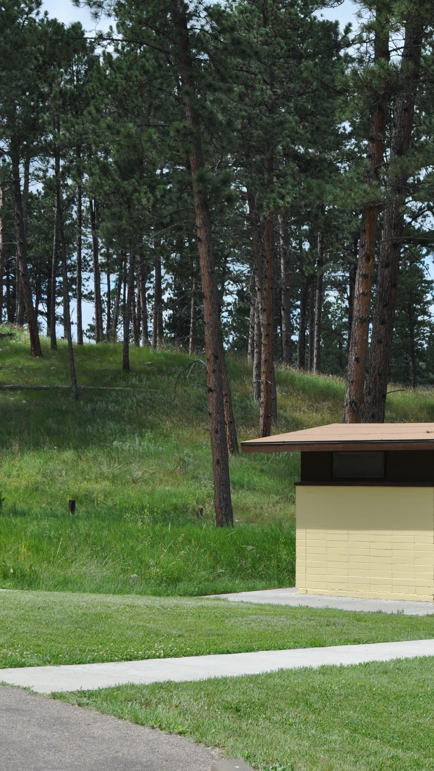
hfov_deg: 16.5
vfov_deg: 29.7
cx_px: 481
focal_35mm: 71
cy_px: 385
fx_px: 1452
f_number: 9
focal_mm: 30
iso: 200
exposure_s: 1/320
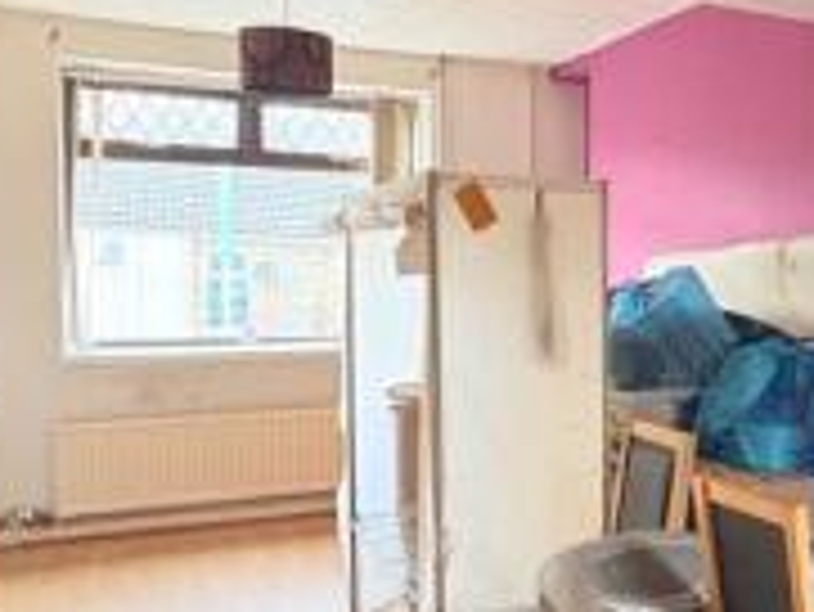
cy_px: 313
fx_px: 1059
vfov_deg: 32.2
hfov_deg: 38.9
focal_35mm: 45
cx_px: 740
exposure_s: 1/60
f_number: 2.2
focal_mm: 2.22
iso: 320
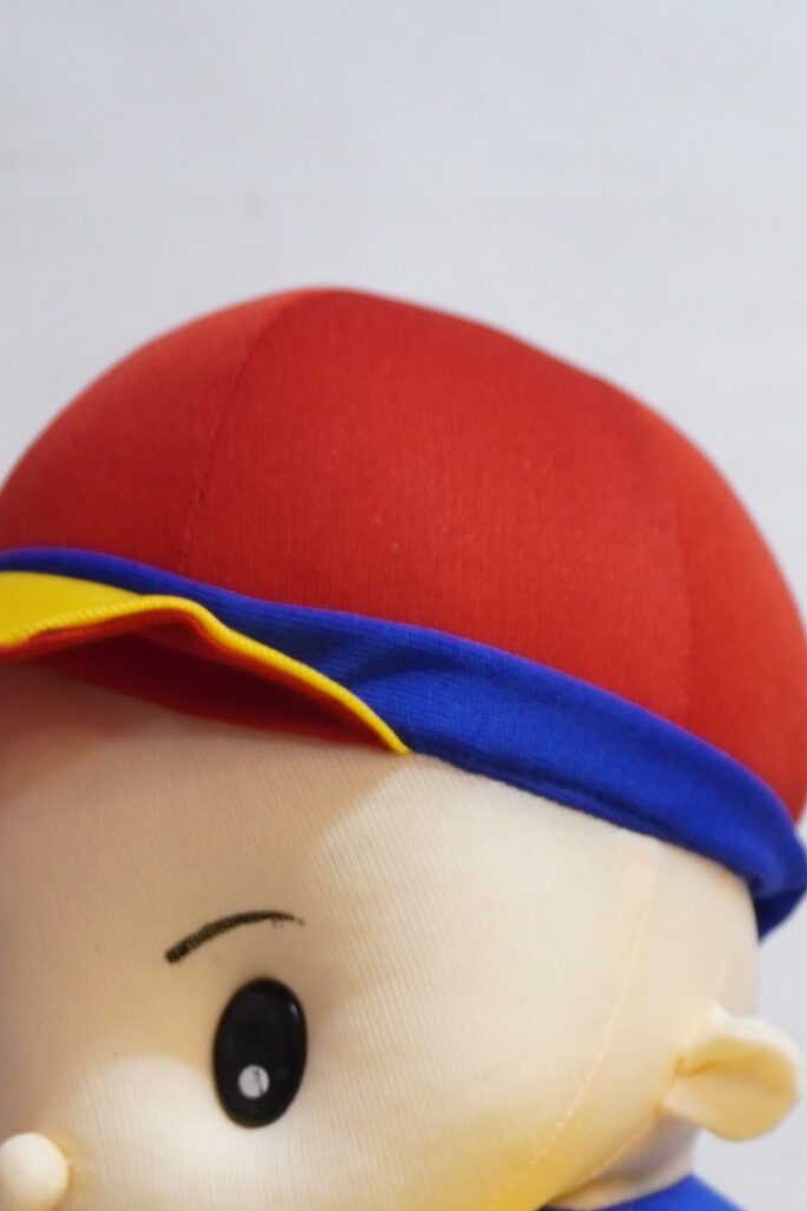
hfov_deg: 16.6
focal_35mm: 82
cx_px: 337
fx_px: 2756
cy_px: 1372
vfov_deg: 23.1
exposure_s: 1/25
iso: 800
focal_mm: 22
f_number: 5
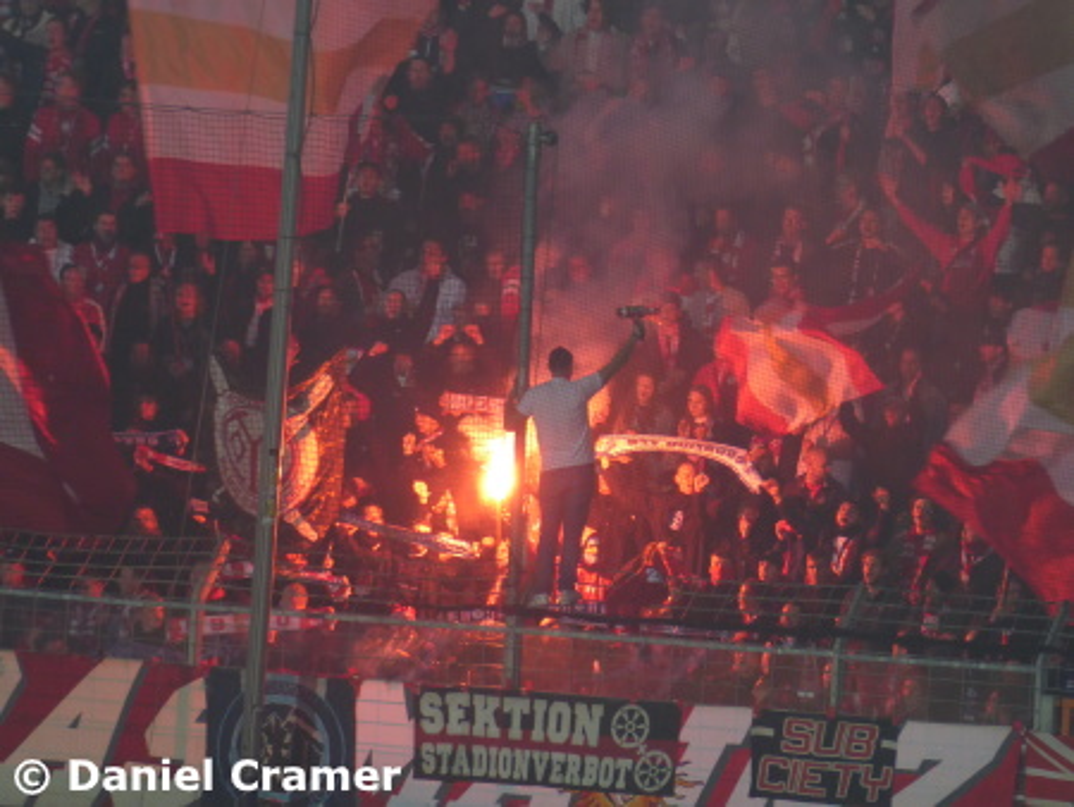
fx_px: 22351
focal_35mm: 720
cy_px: 404
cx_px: 537
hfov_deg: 2.8
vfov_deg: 2.1
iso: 400
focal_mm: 129
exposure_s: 1/80
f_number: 6.4
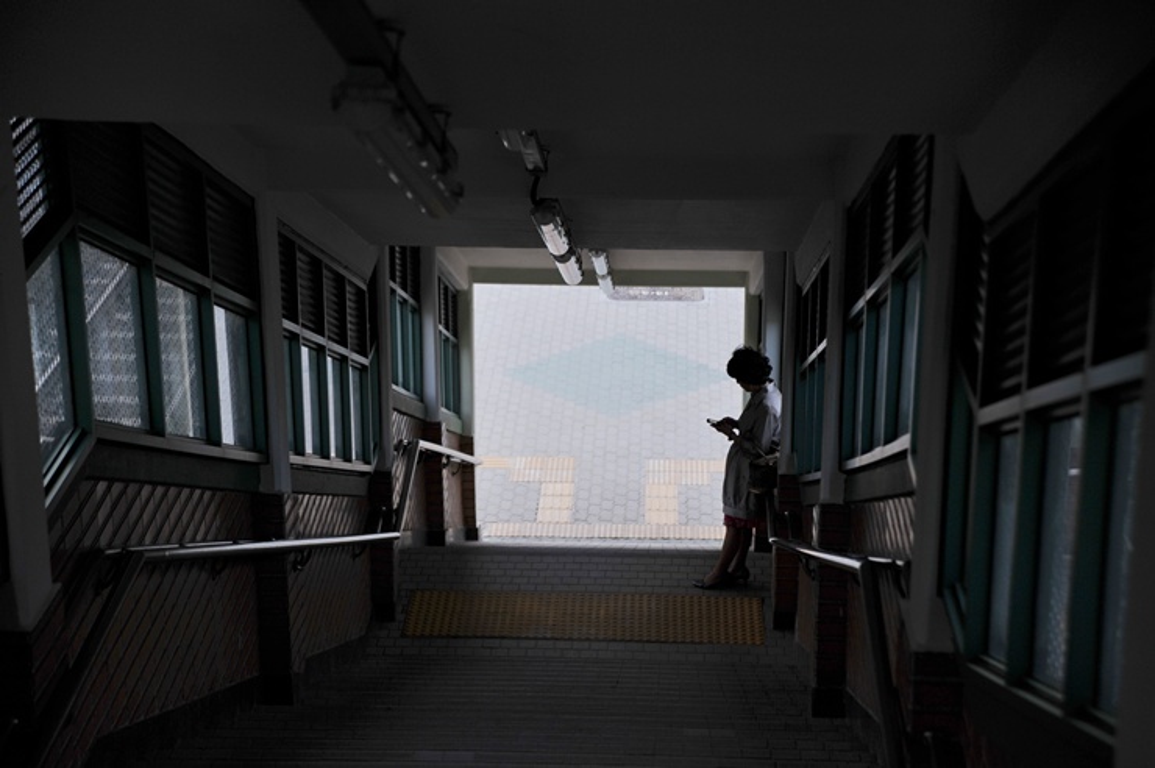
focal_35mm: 70
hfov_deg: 28.9
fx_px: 2244
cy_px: 384
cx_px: 578
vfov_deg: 19.4
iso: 400
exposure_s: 1/125
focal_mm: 70
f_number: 4.5
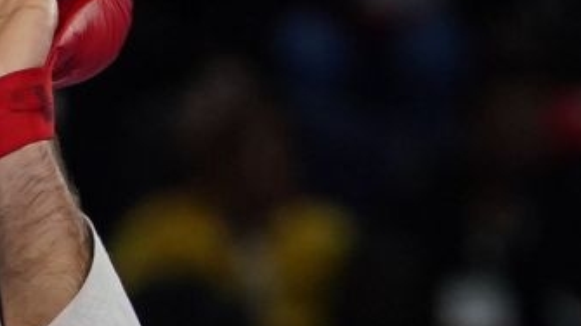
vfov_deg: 0.9
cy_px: 858
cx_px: -357
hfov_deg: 1.6
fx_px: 20632
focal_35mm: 1340
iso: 1000
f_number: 2.8
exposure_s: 1/1000
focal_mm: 159
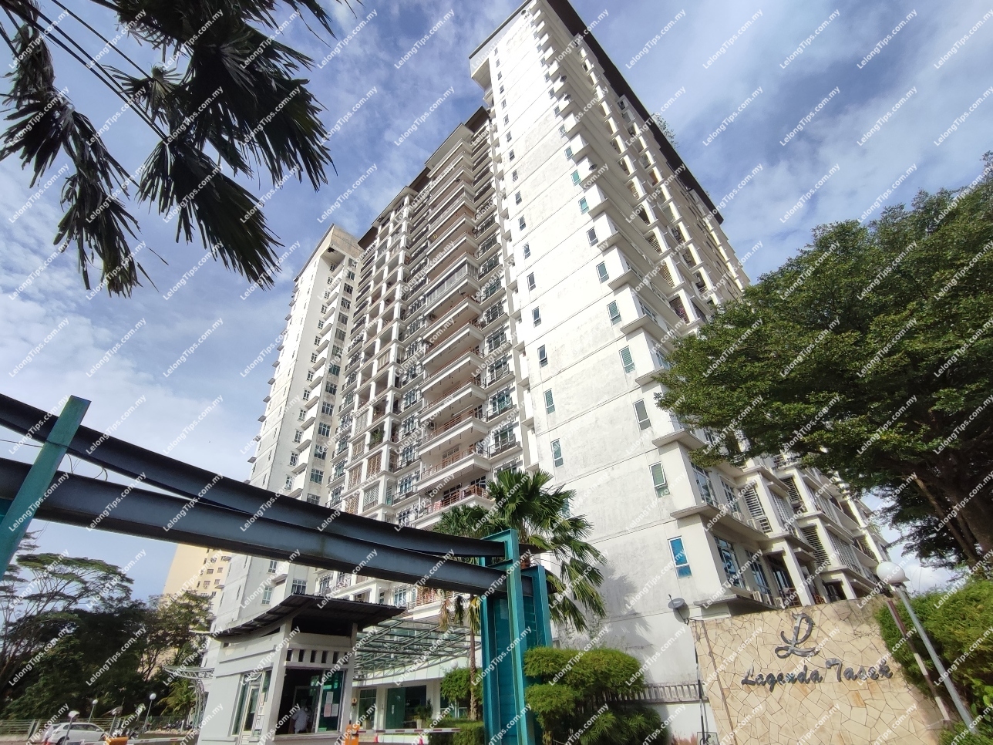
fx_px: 459
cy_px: 372
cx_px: 496
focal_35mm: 16
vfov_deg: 78.1
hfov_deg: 94.5
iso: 50
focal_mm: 1.65
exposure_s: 1/1648
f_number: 2.2
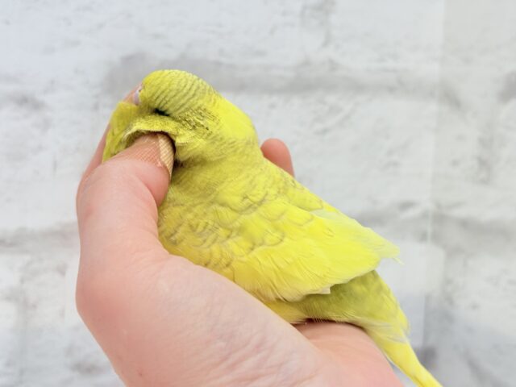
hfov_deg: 36.8
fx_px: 775
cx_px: 258
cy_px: 194
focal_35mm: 52
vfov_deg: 28.0
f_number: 1.6
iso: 64
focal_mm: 5.96
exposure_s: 1/100
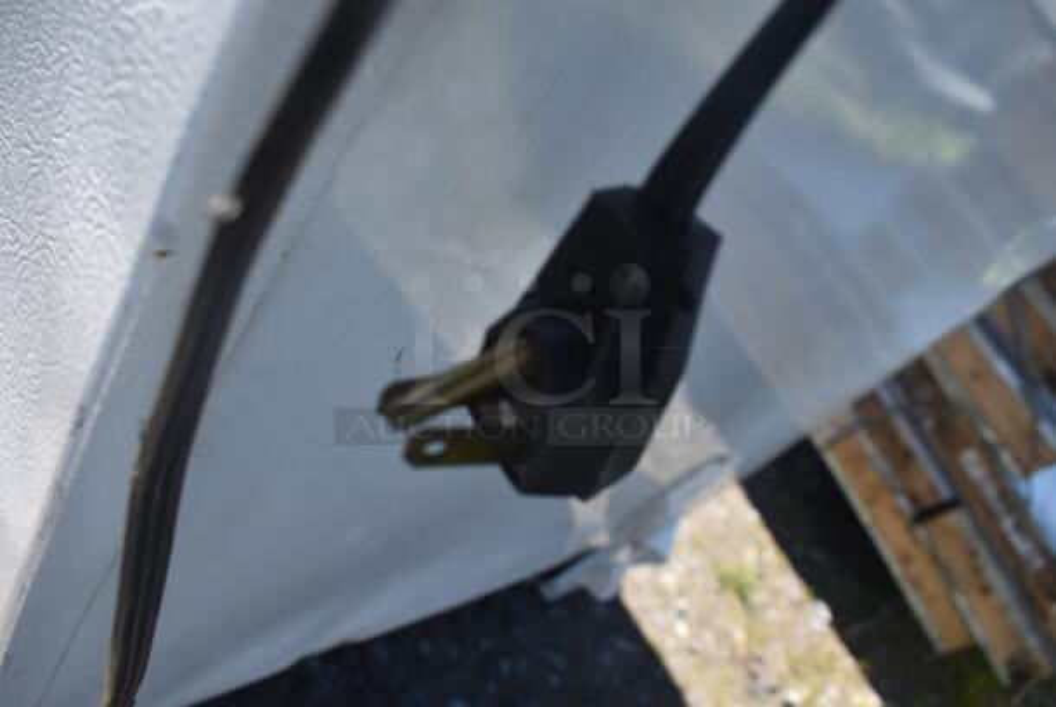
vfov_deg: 48.0
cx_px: 528
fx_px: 793
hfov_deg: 67.3
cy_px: 354
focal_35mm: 27
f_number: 5.6
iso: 100
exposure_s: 1/200
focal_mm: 18
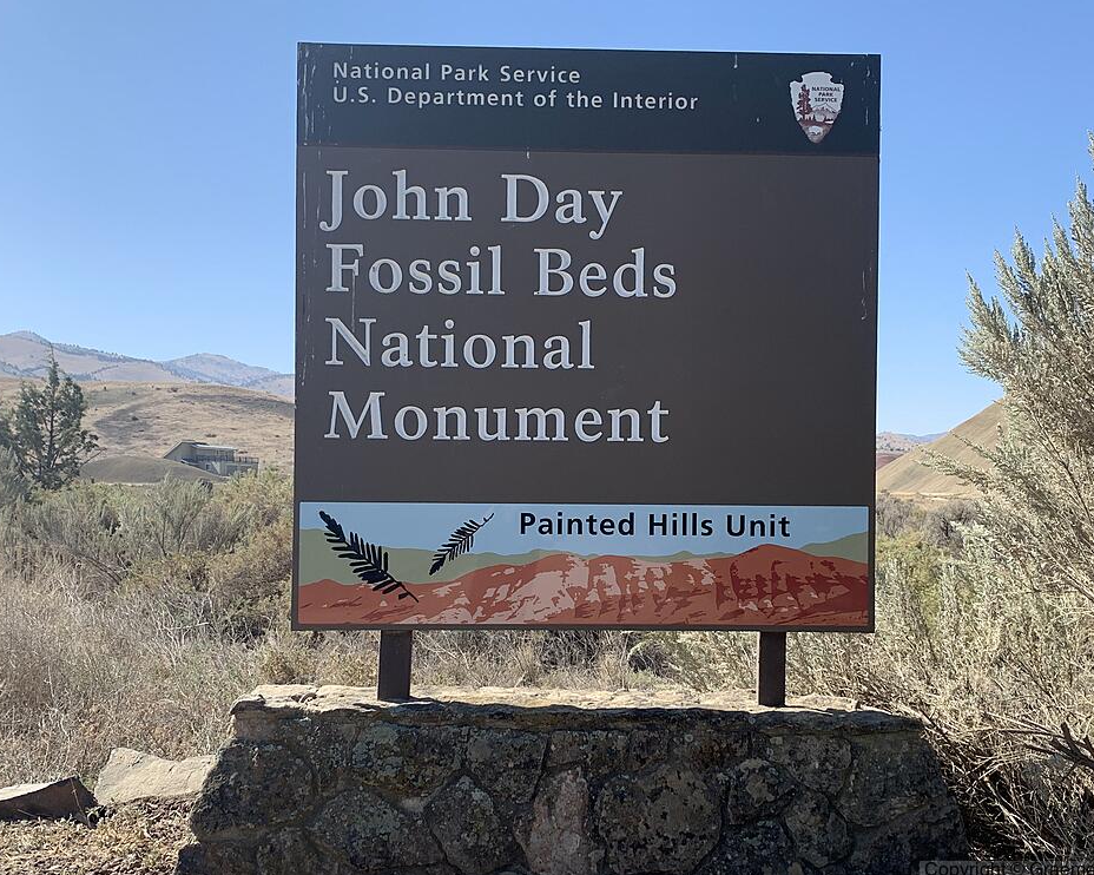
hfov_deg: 62.1
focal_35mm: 28
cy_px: 428
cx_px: 588
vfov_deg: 51.5
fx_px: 906
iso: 25
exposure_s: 1/849
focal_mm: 4.25
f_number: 1.8
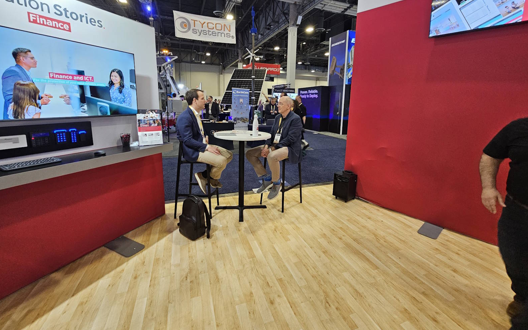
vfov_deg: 78.0
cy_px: 137
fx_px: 201
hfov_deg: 105.3
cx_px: 265
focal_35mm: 14
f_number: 2.2
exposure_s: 1/40
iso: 320
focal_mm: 2.2
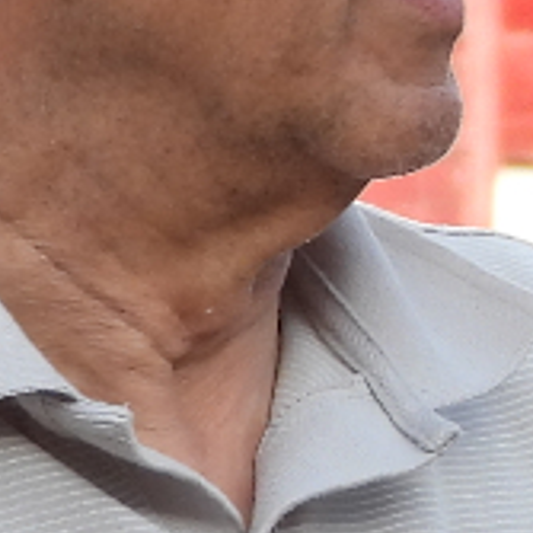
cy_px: -86
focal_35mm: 1312
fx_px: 22855
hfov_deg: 1.3
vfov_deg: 1.3
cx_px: 1478
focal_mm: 27.9
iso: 100
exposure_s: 1/200
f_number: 4
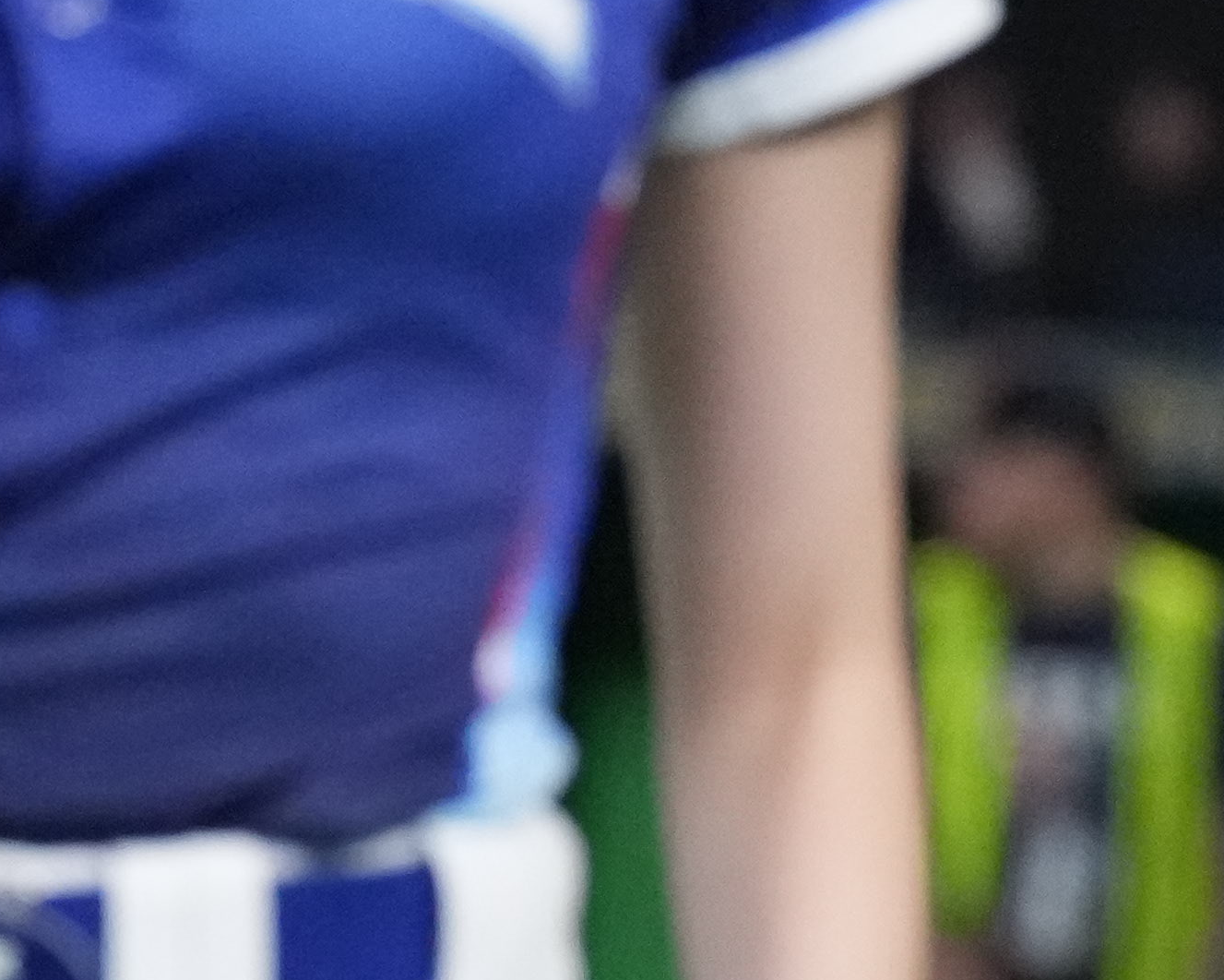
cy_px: 1347
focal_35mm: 1222
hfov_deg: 1.6
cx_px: 2604
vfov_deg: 1.3
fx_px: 44274
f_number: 5
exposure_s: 1/1250
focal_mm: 200
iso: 5000
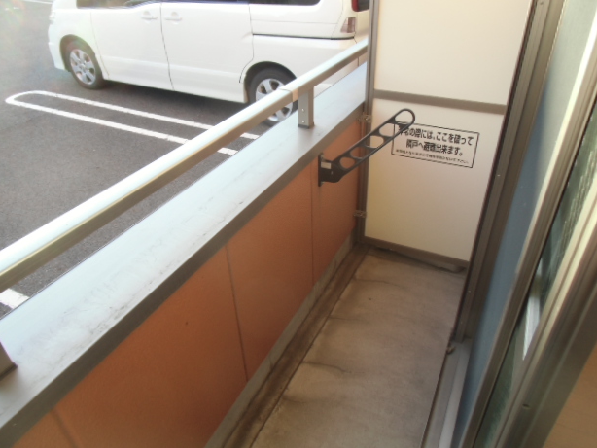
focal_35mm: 25
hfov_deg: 69.4
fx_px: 431
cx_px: 306
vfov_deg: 54.9
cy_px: 225
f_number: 3
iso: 100
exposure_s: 1/80
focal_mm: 4.24
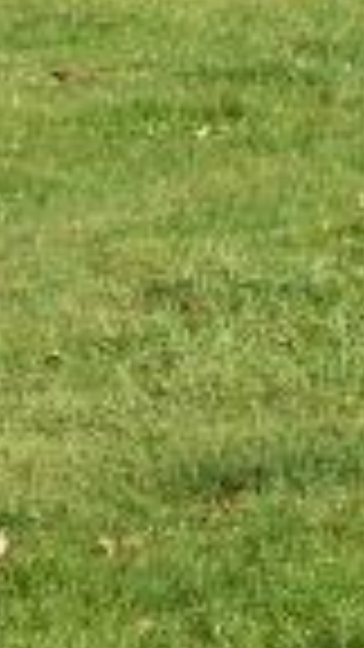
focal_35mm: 177
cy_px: -1089
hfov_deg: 3.8
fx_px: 3037
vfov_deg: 10.0
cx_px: 2908
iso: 200
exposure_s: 1/350
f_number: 9.5
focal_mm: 10
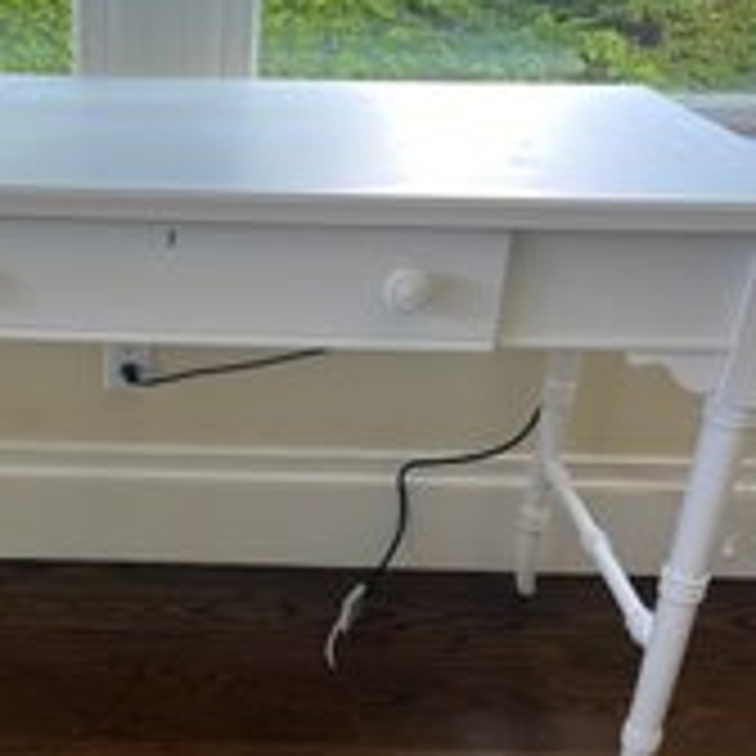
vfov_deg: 35.7
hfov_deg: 35.0
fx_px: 1161
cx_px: 160
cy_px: 497
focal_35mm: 47
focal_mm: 5.7
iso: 80
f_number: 1.5
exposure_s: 1/121
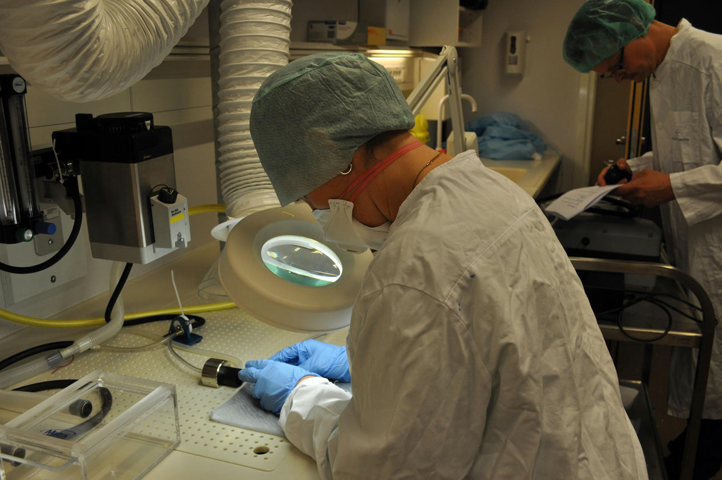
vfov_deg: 39.9
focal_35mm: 33
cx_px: 361
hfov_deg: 57.3
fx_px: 661
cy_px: 240
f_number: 5.6
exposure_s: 1/125
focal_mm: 22
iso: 360
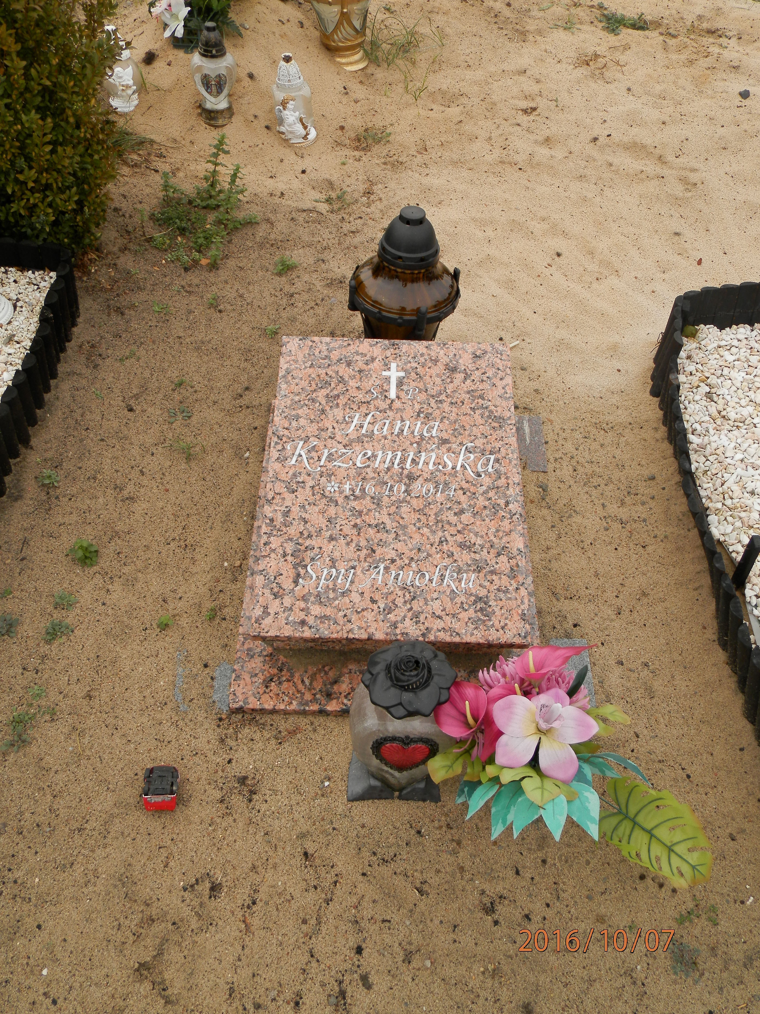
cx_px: 380
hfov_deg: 45.4
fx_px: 907
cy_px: 507
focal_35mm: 31
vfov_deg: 58.4
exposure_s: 1/160
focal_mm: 5.5
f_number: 3.2
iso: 80
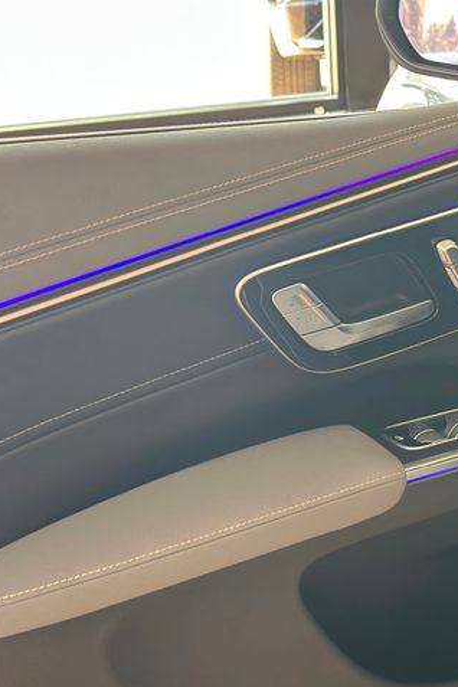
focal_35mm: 67
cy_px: 344
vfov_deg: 30.1
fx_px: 1278
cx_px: 431
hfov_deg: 19.8
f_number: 1.78
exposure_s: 1/120
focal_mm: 6.86
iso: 250
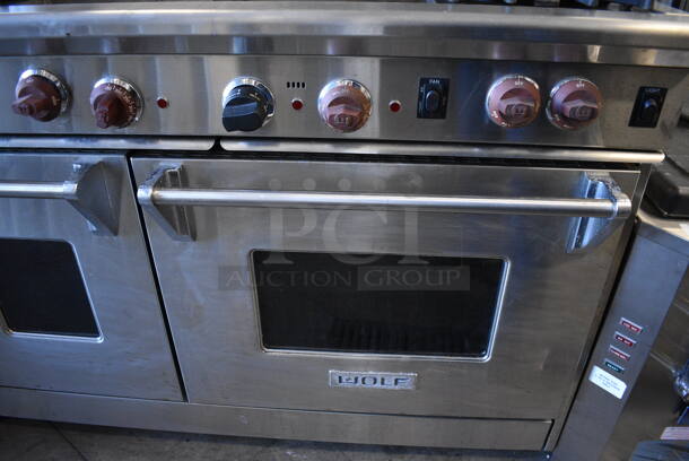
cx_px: 344
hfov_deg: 67.3
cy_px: 230
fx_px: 517
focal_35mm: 27
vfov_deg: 48.0
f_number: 3.5
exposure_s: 1/125
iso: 2200
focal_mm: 18
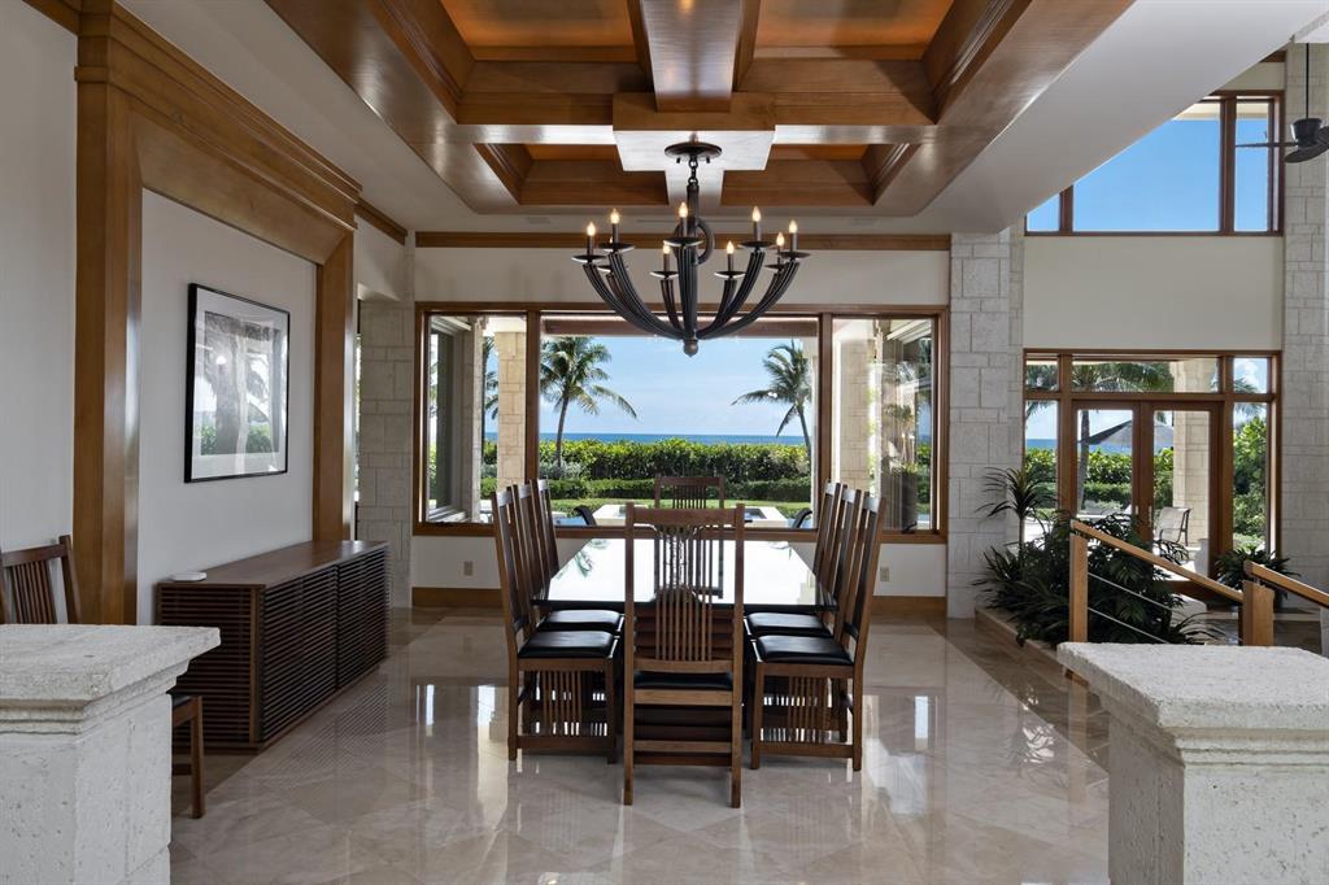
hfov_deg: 67.4
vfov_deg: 47.9
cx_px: 664
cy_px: 442
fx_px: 996
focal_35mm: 27
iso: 200
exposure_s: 1/125
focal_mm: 18.2
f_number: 9
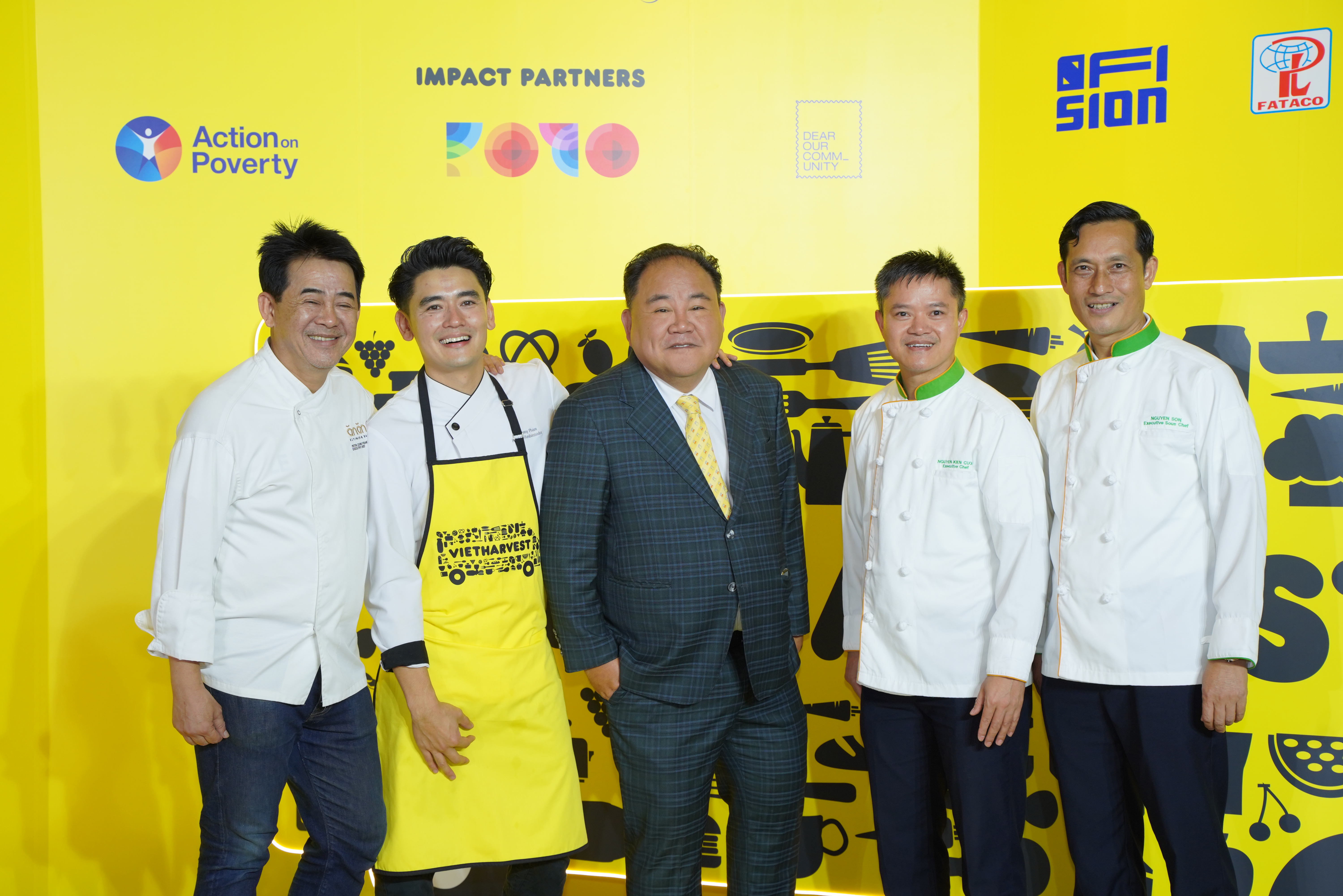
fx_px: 2126
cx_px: 672
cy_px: 448
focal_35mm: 57
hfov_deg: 35.1
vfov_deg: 23.8
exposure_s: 1/125
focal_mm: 57
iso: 800
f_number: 5
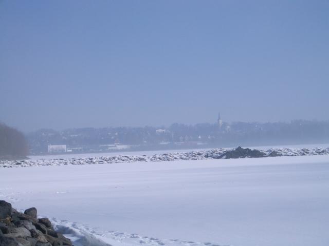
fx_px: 998
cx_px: 164
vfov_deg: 14.1
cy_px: 123
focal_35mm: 105
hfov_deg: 18.7
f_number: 7.7
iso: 50
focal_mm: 17.4
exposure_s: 1/400
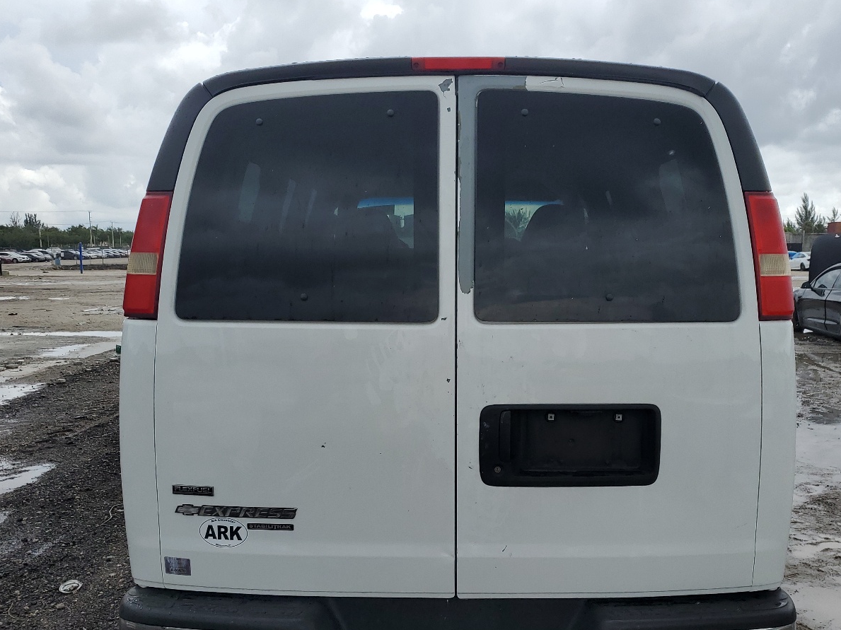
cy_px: 411
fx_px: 850
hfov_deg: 52.6
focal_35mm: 35
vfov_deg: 40.3
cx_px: 448
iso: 50
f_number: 1.5
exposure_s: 1/2000
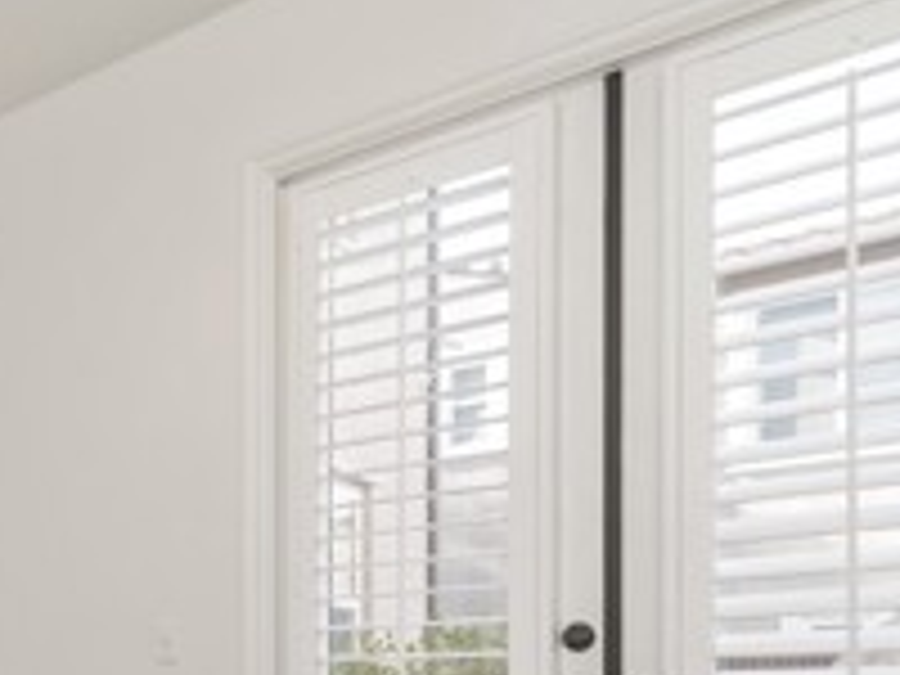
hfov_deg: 36.6
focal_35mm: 43
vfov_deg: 30.4
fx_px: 1118
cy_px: 724
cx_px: -104
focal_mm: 14
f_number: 4.5
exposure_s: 1/80
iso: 200
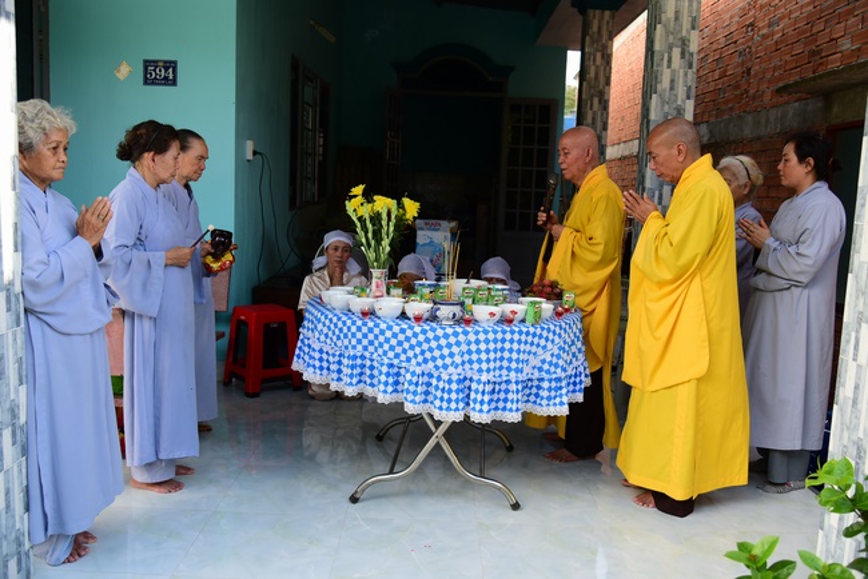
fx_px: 772
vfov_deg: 41.2
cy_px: 290
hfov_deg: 58.7
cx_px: 434
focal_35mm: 32
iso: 320
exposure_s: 1/400
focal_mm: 32
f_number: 4
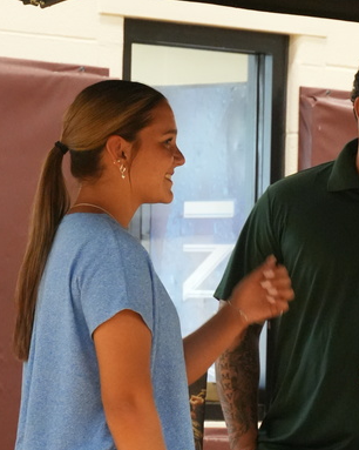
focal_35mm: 267
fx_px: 3552
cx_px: 276
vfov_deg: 7.2
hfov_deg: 5.8
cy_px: 374
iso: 4000
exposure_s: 1/160
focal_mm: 71
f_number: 5.6
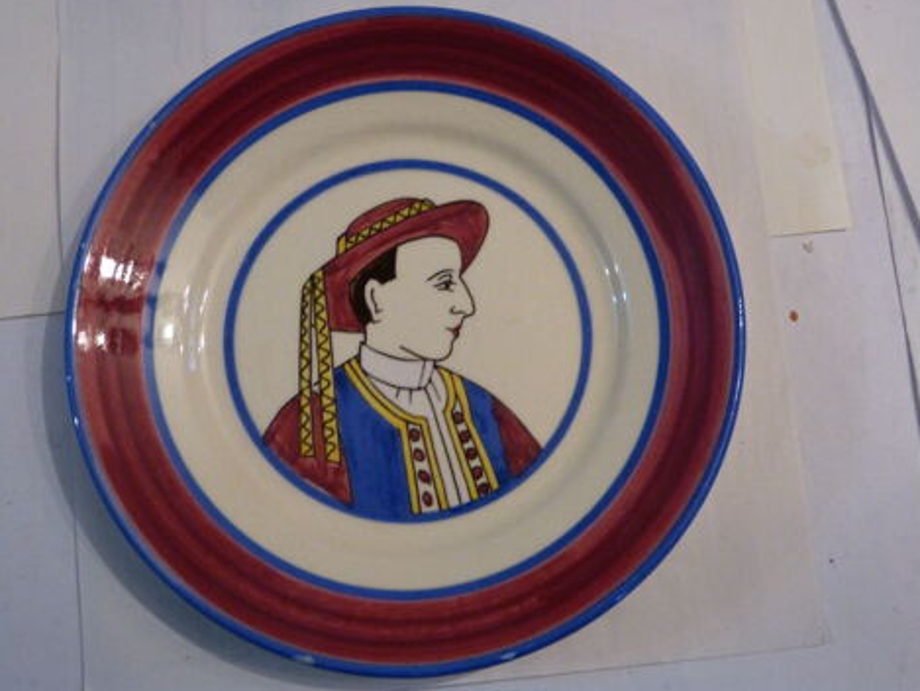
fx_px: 1196
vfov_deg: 32.2
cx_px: 469
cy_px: 340
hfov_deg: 42.1
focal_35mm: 45
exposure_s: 1/15
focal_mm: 7.8
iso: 640
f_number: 3.2
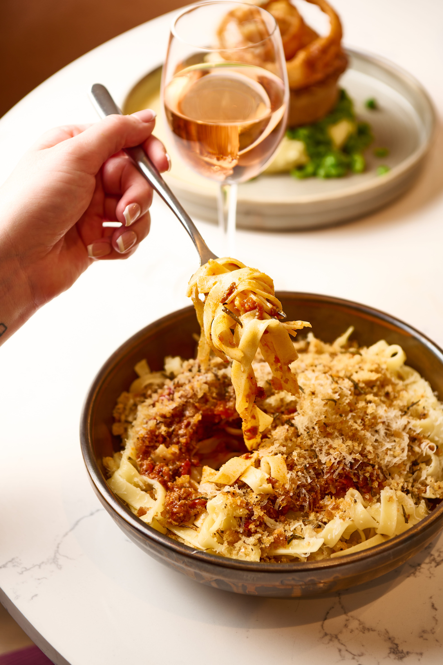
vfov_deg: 28.8
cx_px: 222
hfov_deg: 19.5
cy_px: 332
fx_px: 1292
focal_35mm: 70
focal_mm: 70
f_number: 5
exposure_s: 1/125
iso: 200
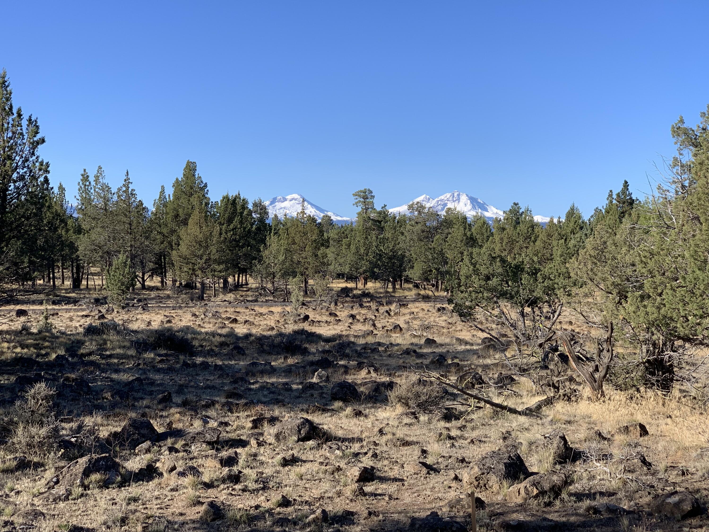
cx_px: 354
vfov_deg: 28.0
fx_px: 1065
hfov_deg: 36.8
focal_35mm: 52
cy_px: 266
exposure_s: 1/773
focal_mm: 6
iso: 16
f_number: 2.4
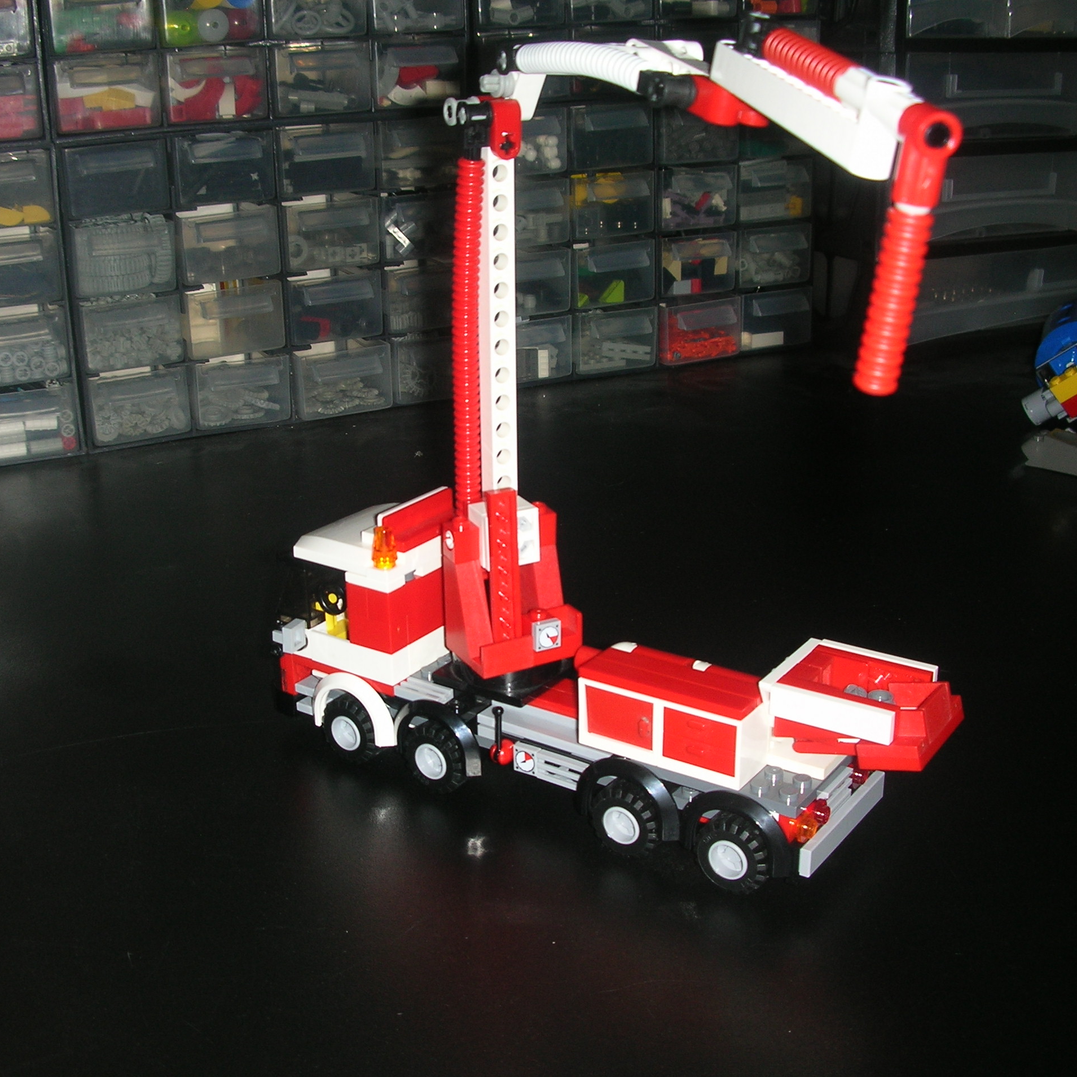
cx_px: 439
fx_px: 1478
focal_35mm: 42
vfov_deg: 40.0
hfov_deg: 39.9
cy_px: 531
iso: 50
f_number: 3
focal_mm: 5.8
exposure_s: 1/60.1
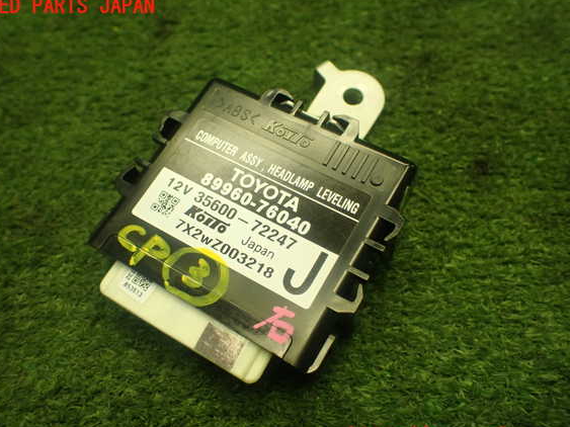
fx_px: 527
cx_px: 274
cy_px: 222
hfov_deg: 56.8
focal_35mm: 32
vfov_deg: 44.1
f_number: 2.3
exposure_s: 1/125
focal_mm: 5.4
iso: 250
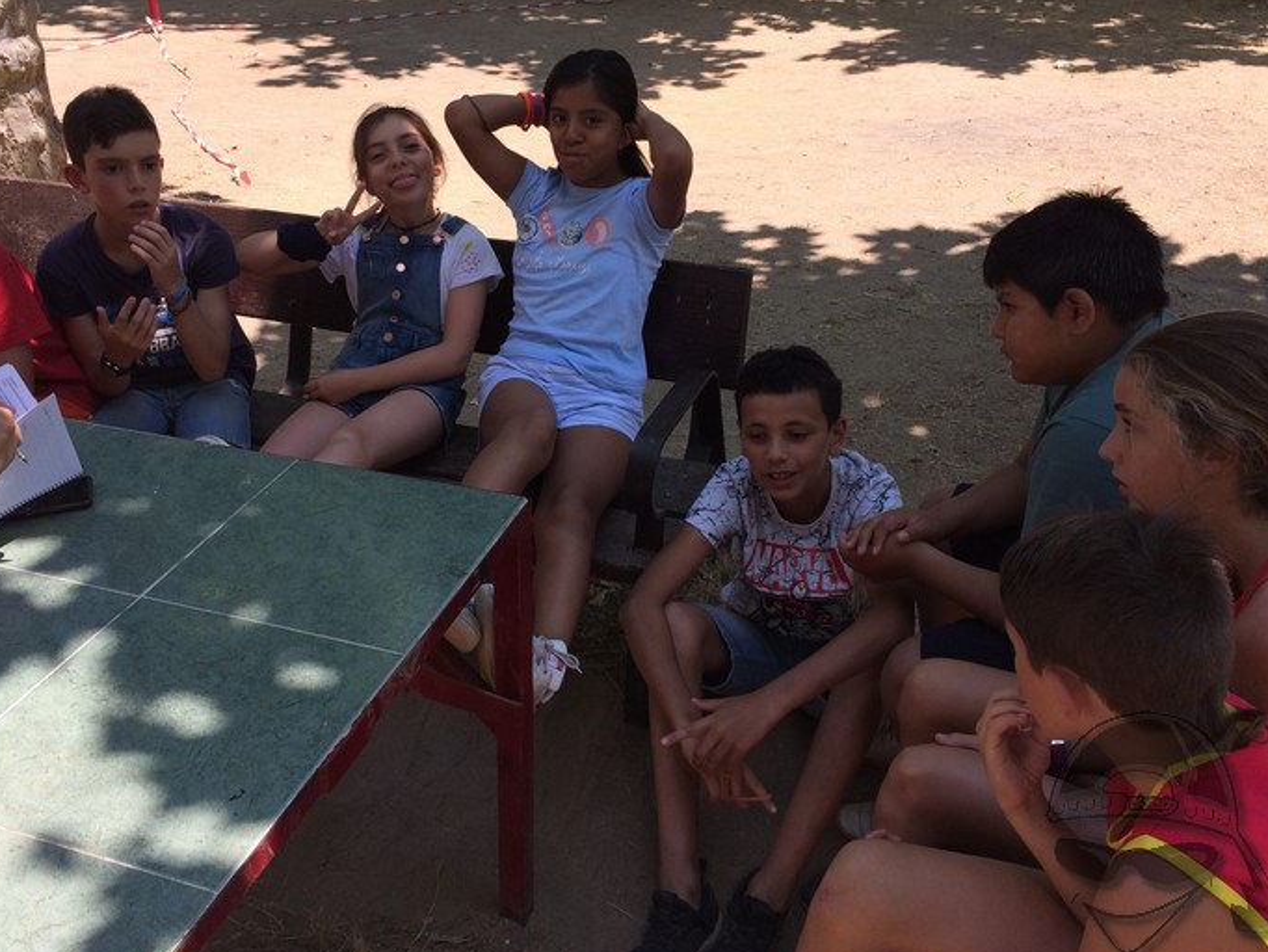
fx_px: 1246
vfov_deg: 41.8
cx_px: 586
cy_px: 435
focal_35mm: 34
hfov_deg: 53.9
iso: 32
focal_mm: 4.15
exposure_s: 1/873
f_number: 2.2
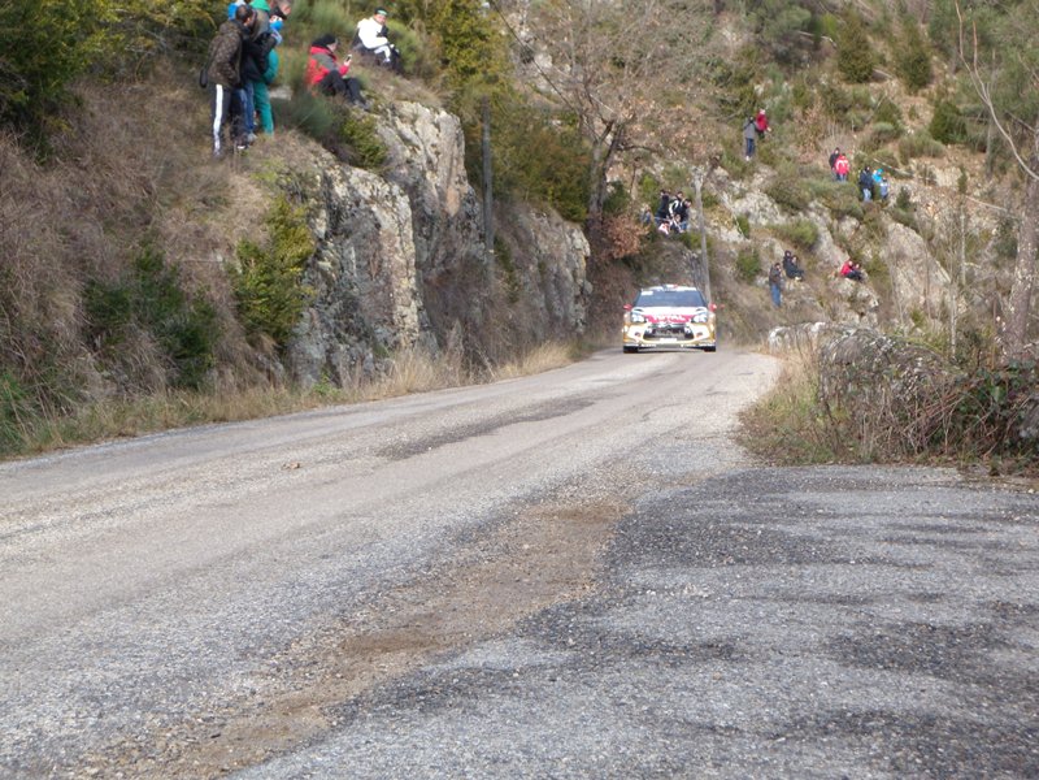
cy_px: 390
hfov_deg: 23.3
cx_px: 520
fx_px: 2521
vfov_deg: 17.6
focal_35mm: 84
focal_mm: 17.99
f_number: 7.3
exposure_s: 1/60
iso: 100
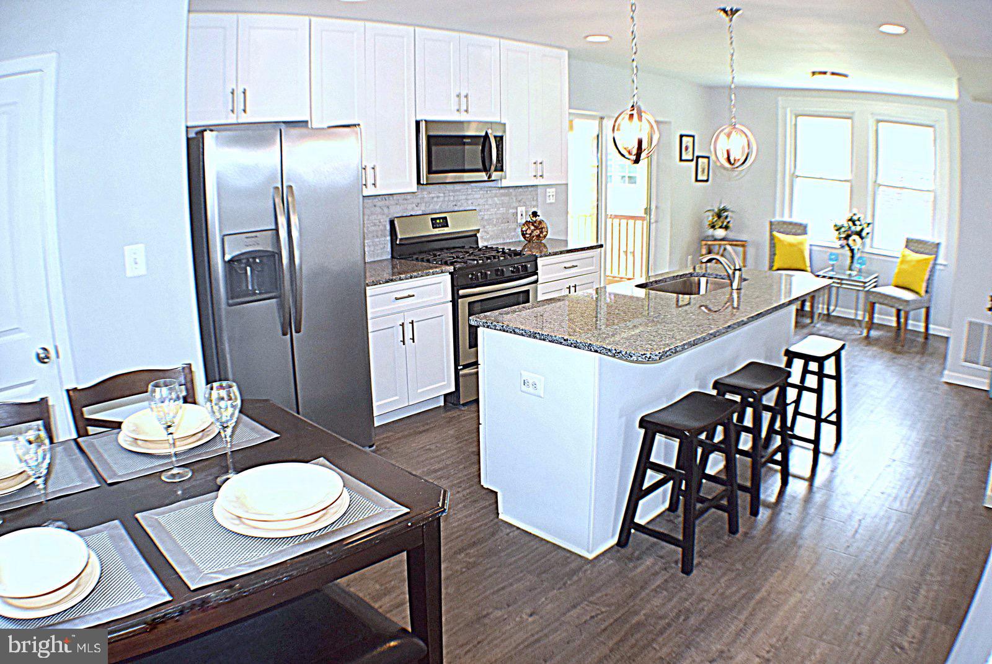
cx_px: 496
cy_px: 332
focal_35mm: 33
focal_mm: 22
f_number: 5.6
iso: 560
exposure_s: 1/125
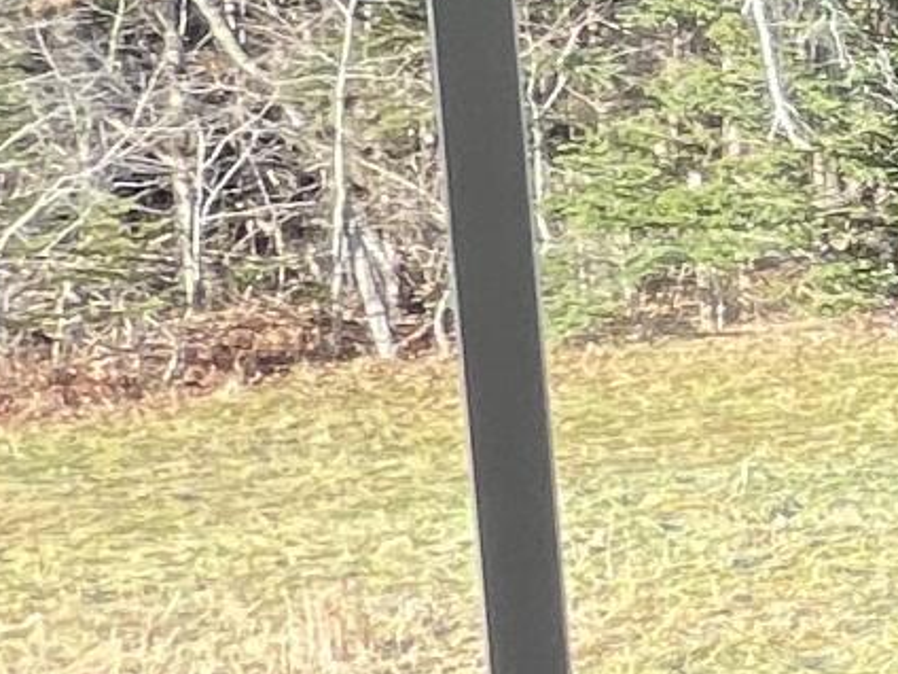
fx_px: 2387
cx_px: 2914
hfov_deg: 10.5
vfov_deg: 16.1
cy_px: 318
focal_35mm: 92
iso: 32
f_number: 1.8
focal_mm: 1.57
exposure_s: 1/99
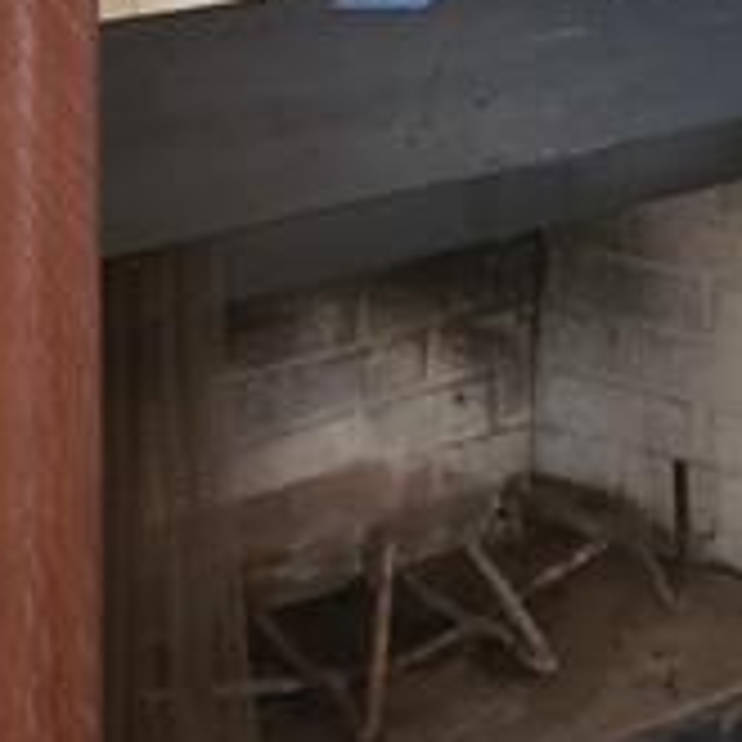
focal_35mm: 107
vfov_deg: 16.1
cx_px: 319
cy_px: 112
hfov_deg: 16.3
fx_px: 2595
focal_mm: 4.3
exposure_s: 1/24
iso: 250
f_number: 1.5
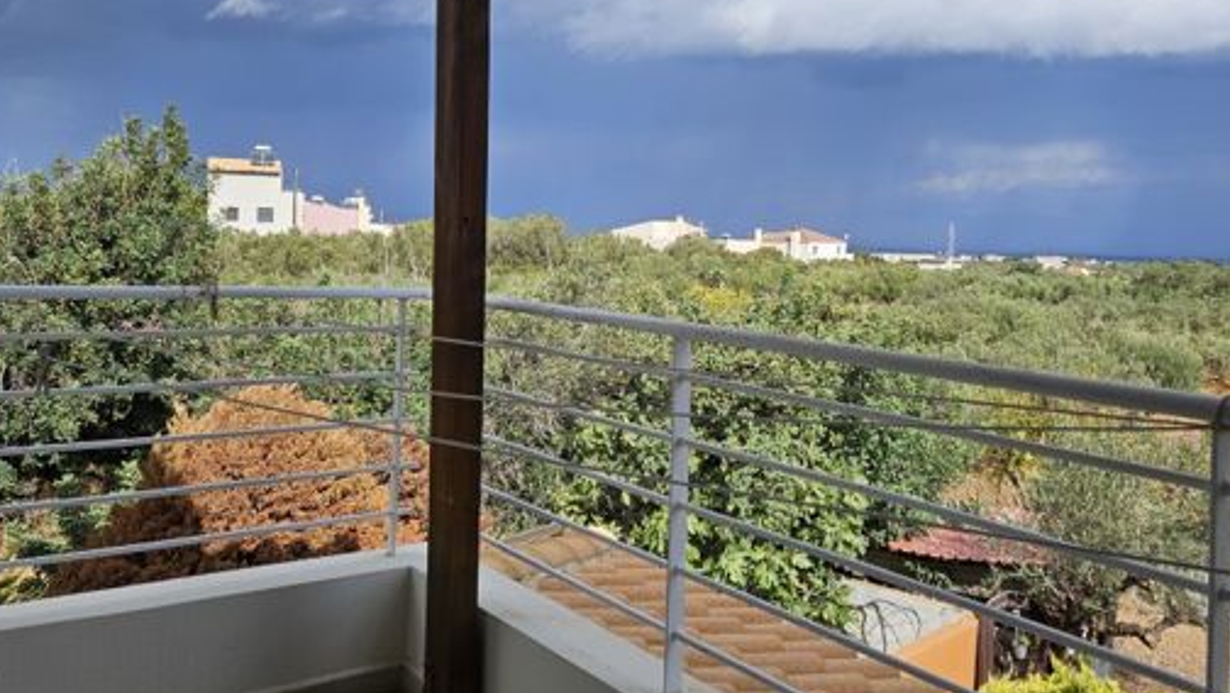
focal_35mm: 35
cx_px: 787
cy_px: 256
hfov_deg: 55.8
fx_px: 1142
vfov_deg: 33.6
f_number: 1.8
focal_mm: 5.4
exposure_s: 1/2579
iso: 25
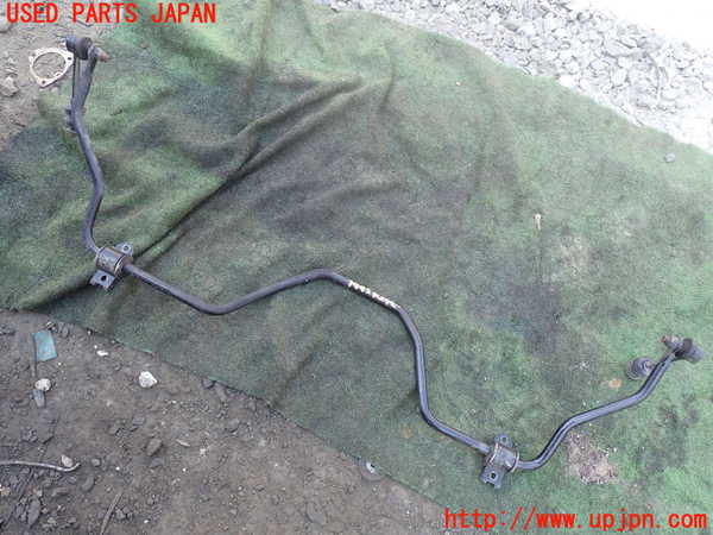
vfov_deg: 54.9
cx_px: 356
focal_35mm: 25
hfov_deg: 69.4
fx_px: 515
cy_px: 268
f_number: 2.8
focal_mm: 4.5
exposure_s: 1/100
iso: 100
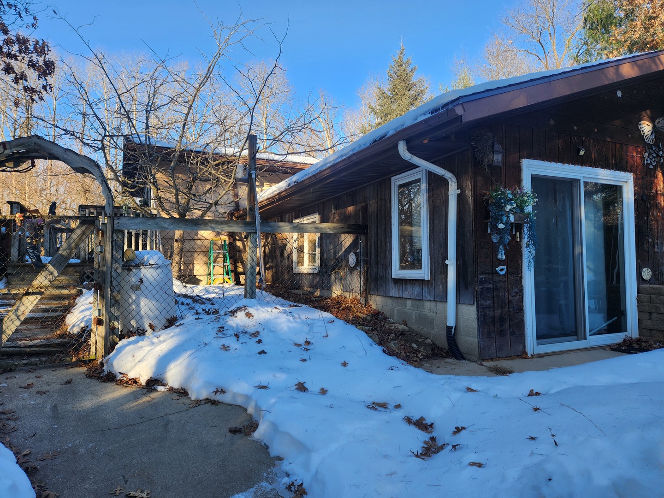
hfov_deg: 73.9
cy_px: 249
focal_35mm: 23
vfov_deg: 58.9
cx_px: 332
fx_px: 441
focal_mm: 5.4
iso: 20
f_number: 1.8
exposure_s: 1/369
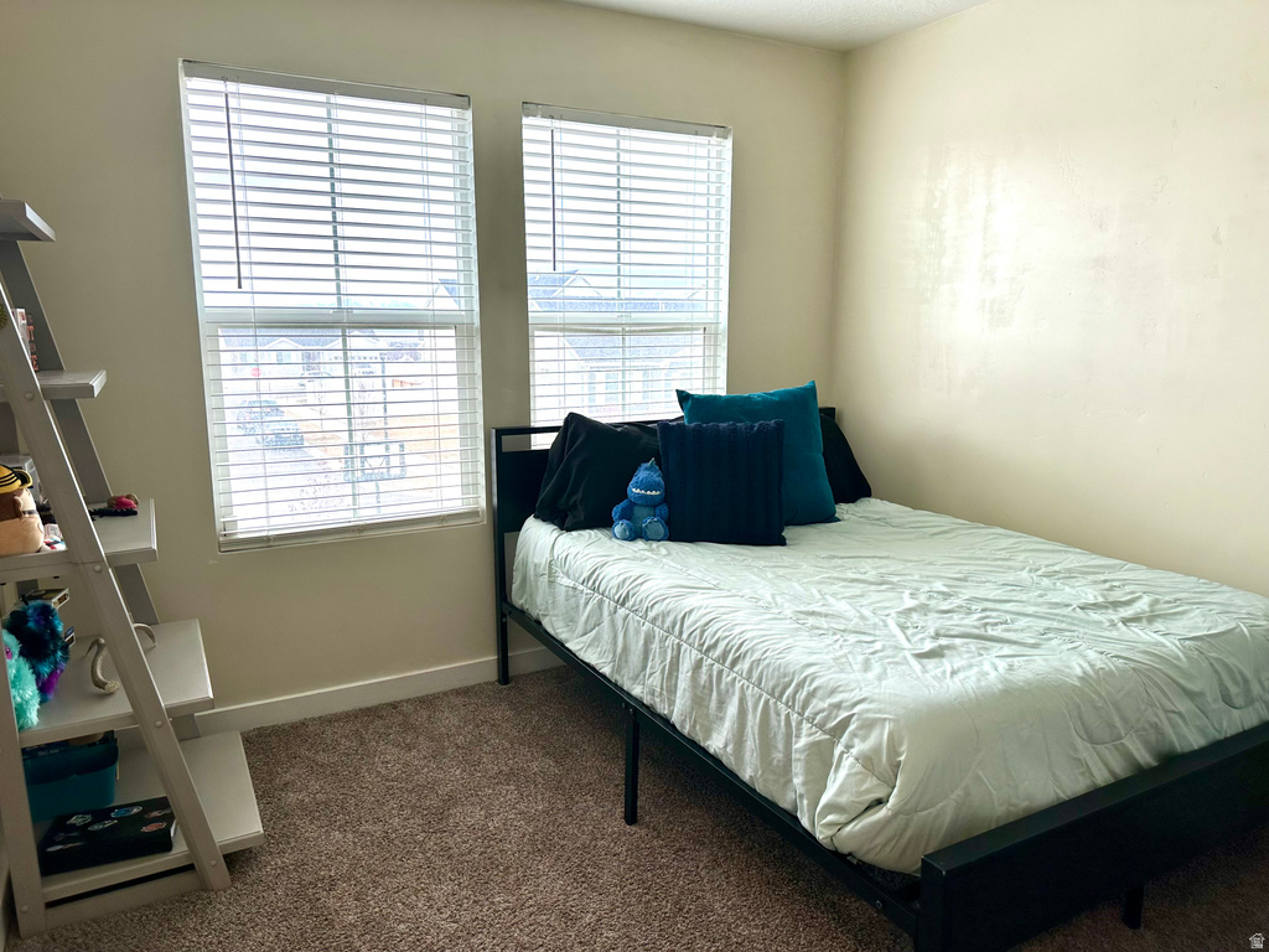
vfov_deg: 56.8
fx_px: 880
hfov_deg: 71.6
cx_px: 634
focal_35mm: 24
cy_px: 476
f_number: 1.78
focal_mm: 6.86
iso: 80
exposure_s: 1/424
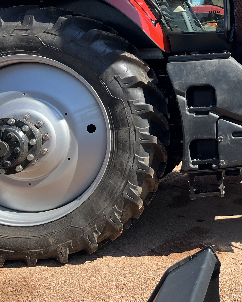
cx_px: 294
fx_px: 501
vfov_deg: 32.6
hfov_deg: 24.5
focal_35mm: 56
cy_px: 60
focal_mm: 5.1
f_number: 1.6
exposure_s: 1/1389
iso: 50
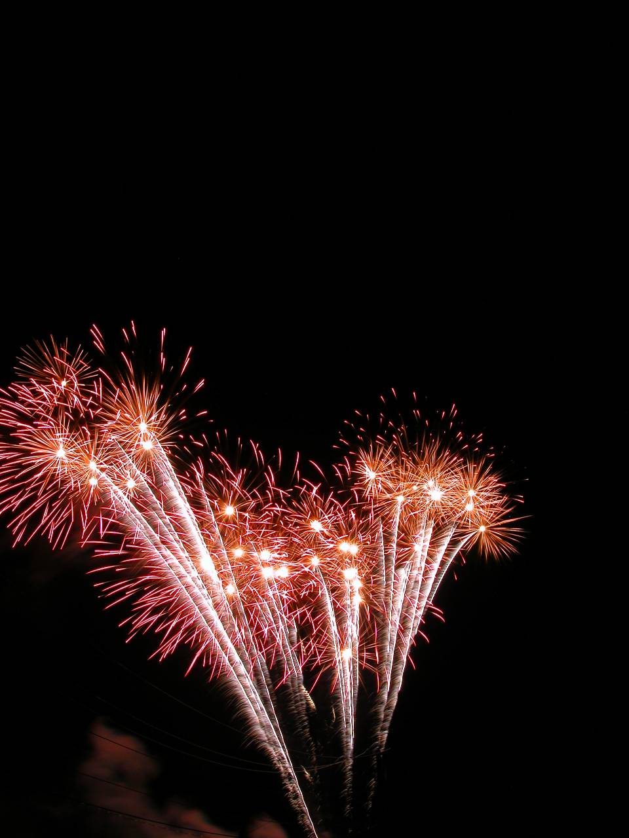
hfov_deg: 40.7
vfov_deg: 52.6
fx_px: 848
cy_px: 419
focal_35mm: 35
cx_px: 314
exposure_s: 2
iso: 100
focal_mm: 8.9
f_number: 8
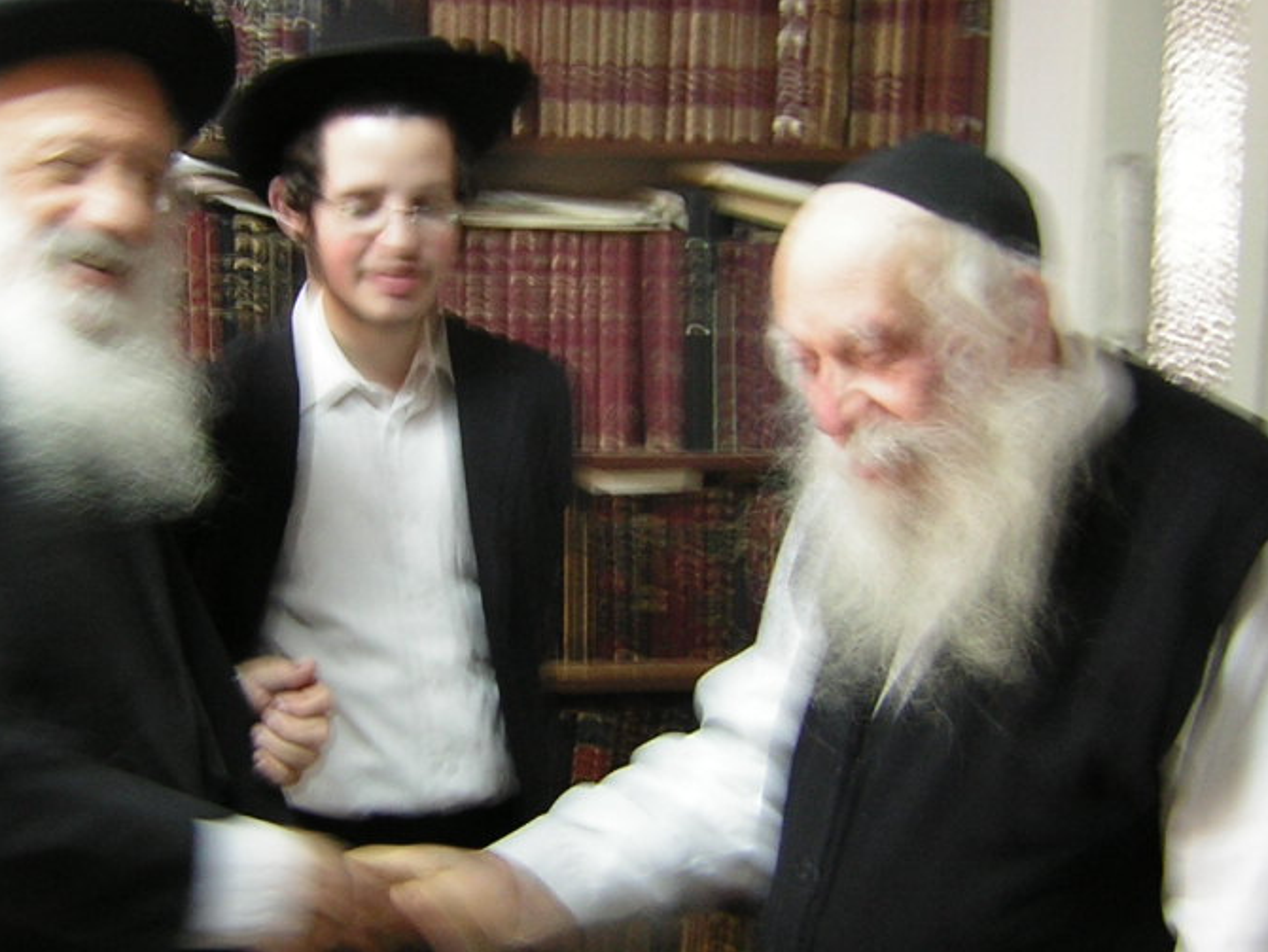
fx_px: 2015
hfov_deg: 34.8
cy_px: 498
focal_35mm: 55
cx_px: 496
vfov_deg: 26.6
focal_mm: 4.7
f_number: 2.6
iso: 58
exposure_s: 1/4.7
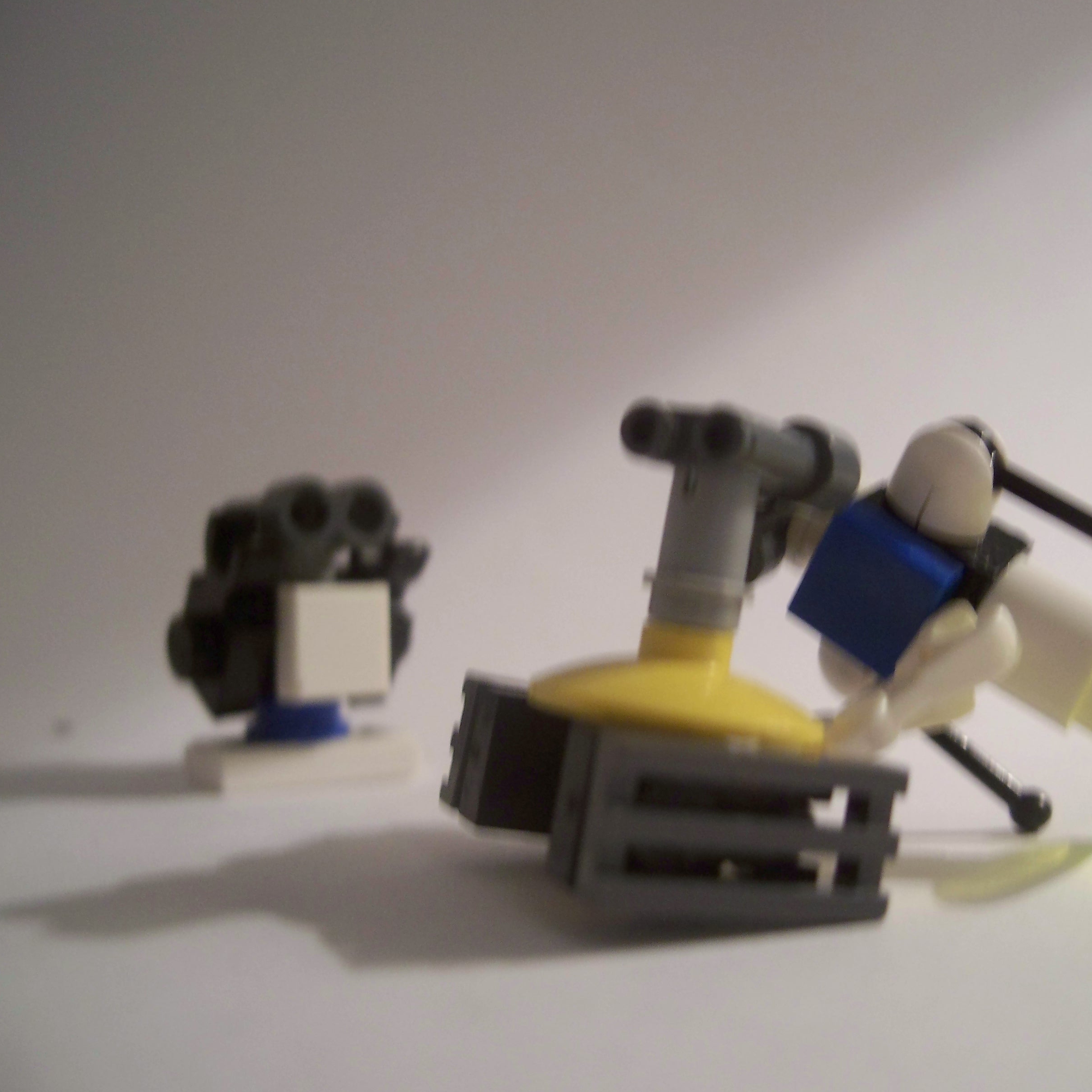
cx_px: 659
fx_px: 1570
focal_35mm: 44
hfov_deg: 38.2
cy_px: 546
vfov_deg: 38.3
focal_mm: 7.8
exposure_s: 1/10
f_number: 2.8
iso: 200
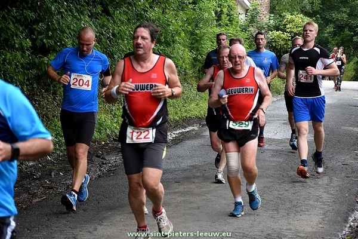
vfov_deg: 8.7
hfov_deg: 13.0
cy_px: 120
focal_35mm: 158
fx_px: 1566
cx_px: 179
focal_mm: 105
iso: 800
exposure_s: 1/500
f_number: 5.6
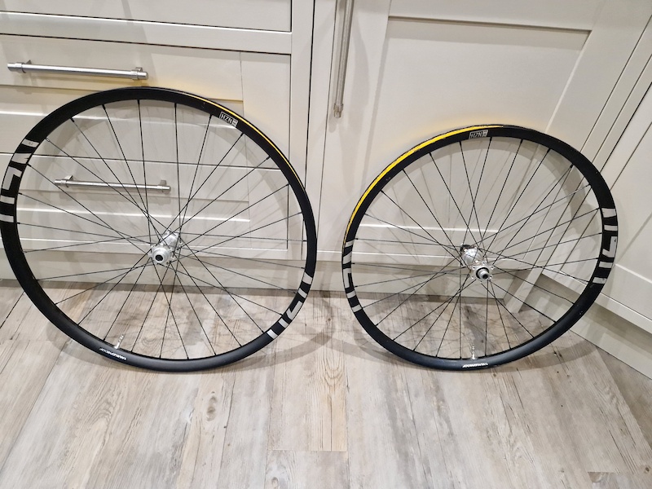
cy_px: 244
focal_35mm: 23
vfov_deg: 58.9
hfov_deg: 73.9
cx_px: 326
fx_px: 433
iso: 640
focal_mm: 5.4
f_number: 1.8
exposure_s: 1/100
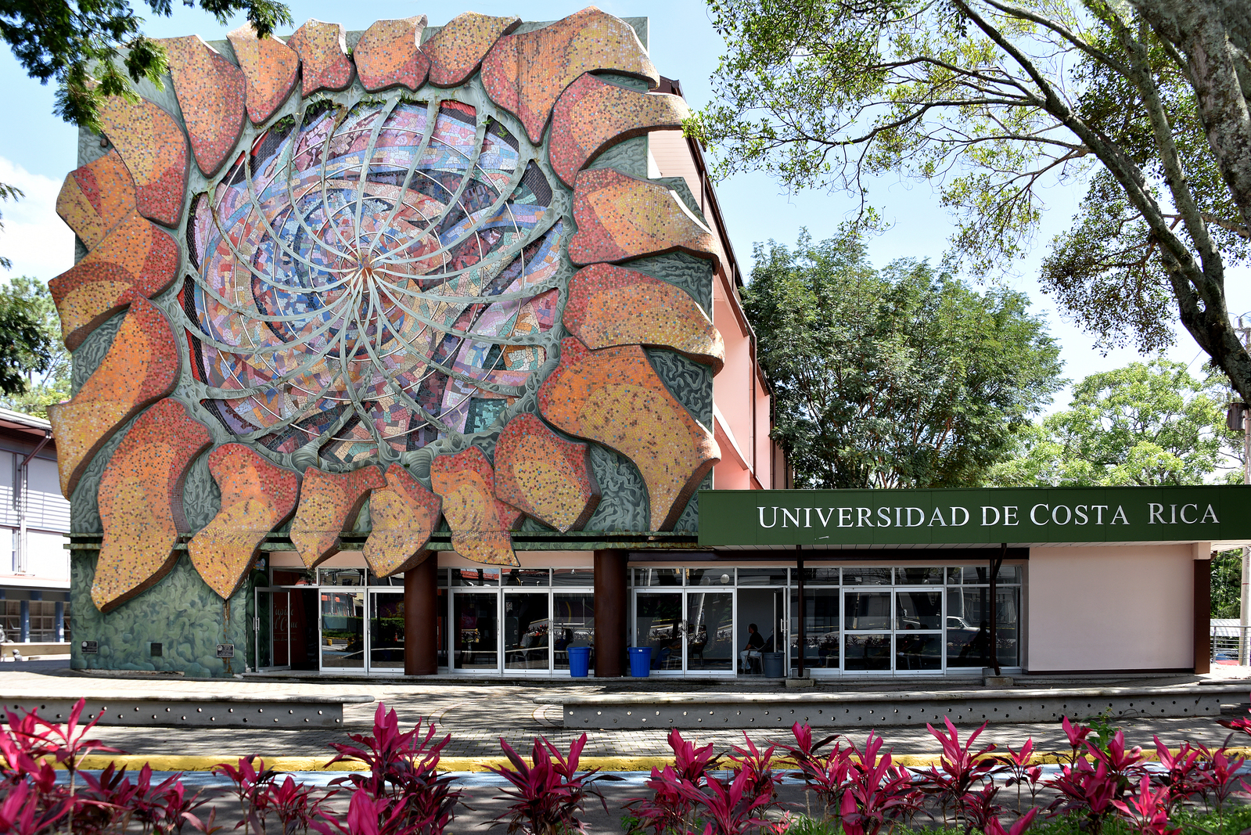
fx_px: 973
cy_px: 418
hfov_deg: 65.5
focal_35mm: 28
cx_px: 626
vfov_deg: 46.4
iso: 125
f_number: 6.3
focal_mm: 28
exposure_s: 1/125
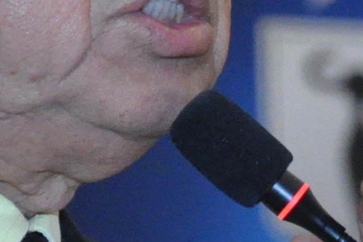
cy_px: -118
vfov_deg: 1.6
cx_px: 186
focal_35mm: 837
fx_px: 8441
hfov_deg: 2.5
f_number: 5.6
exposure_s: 1/160
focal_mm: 92
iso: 2500
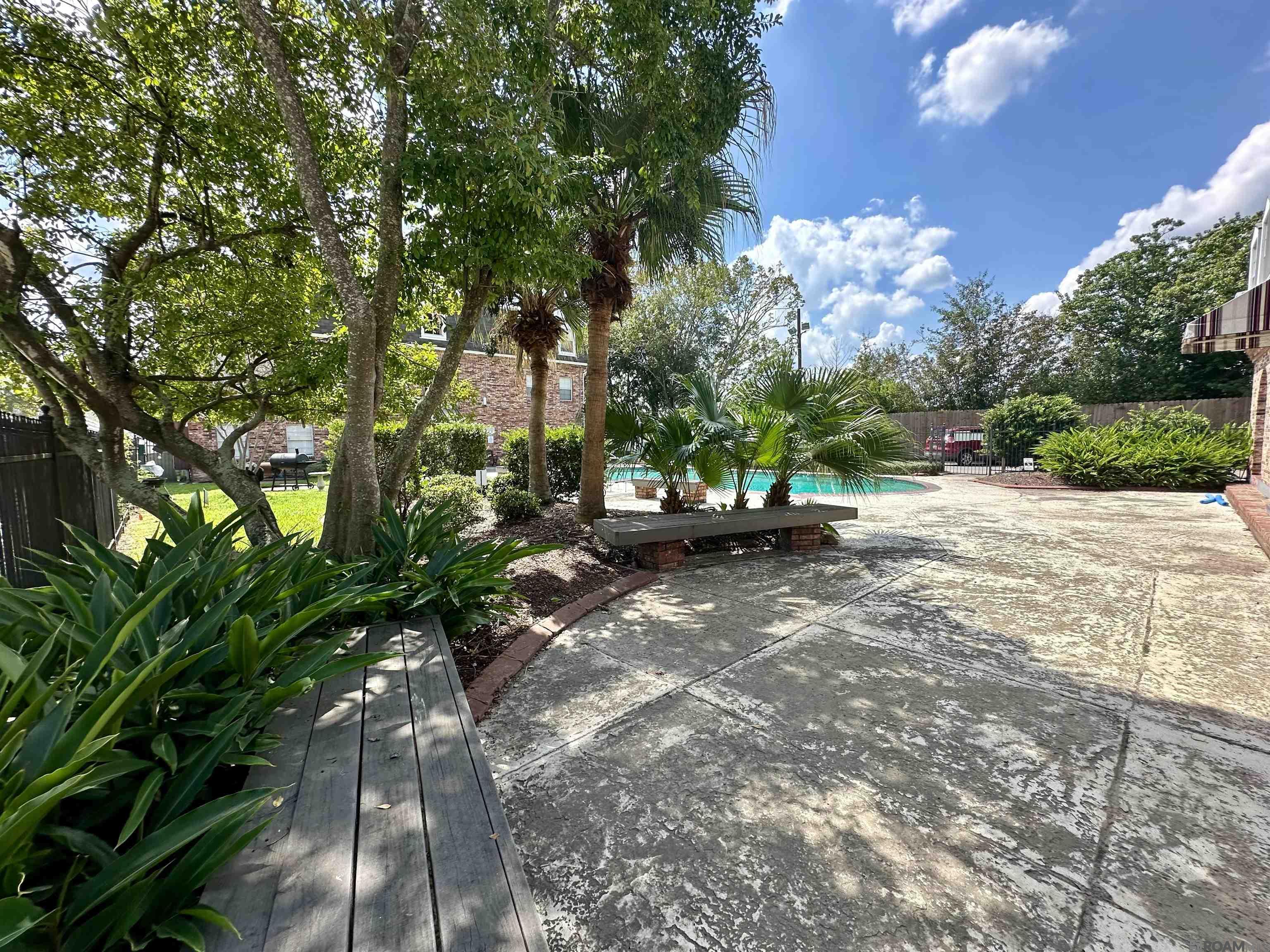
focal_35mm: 14
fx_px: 514
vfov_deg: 85.7
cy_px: 476
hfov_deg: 102.1
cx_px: 635
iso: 40
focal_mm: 2.22
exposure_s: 1/774
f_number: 2.2
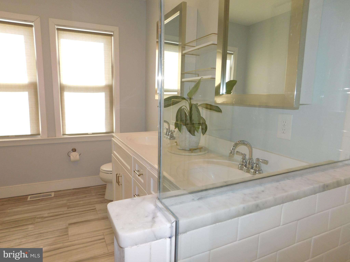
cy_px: 131
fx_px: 233
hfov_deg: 73.9
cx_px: 175
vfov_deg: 58.9
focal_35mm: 23
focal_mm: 4
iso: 125
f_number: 3
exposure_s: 1/100
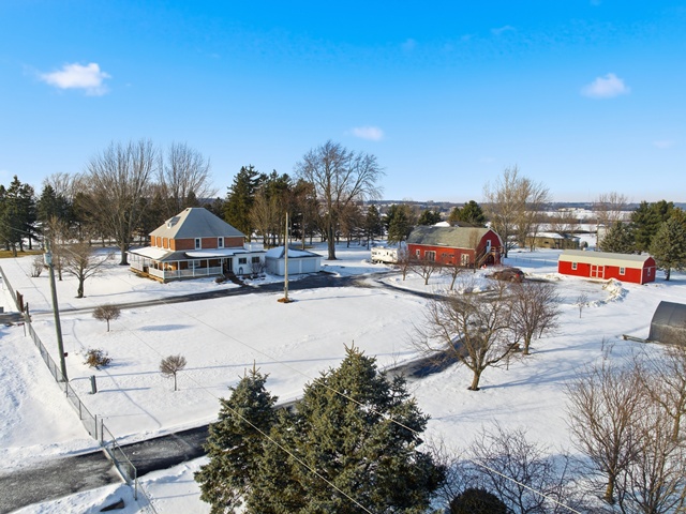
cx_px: 343
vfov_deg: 56.8
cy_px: 257
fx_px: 476
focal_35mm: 24
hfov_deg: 71.6
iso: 100
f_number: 5.6
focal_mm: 12.3
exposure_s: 1/50
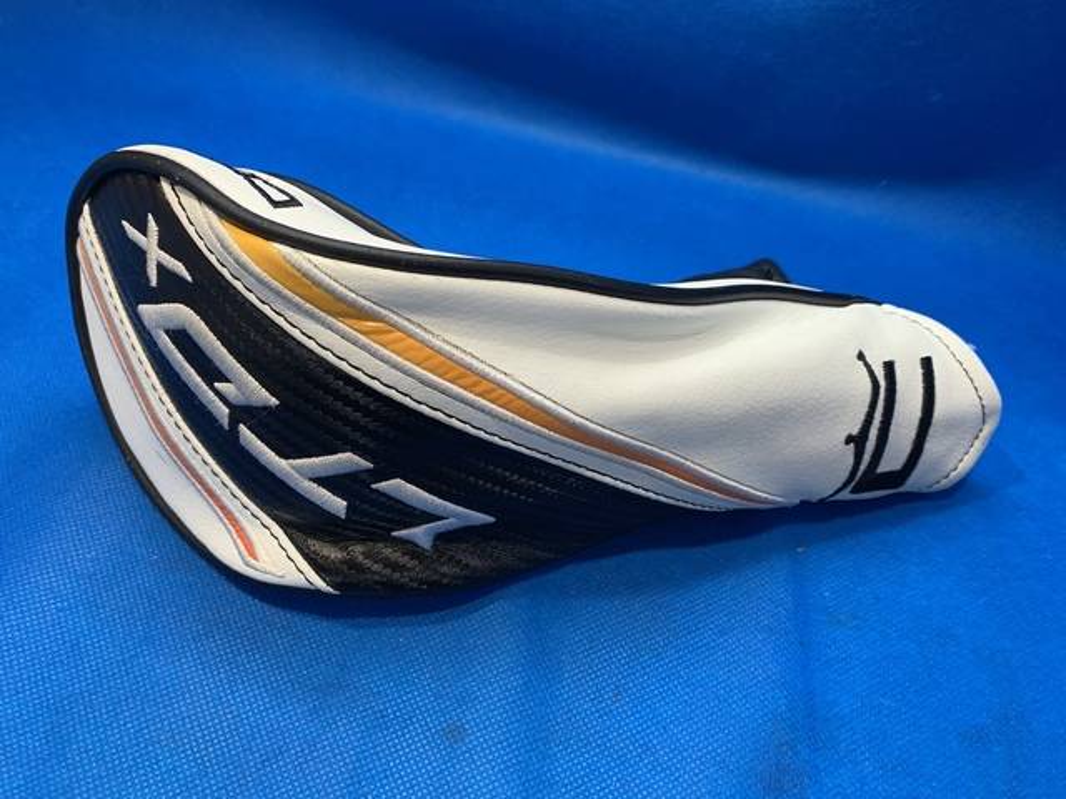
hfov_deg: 67.3
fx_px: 801
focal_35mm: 26
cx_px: 533
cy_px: 400
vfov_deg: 53.1
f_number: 1.8
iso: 80
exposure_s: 1/60
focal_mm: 4.25
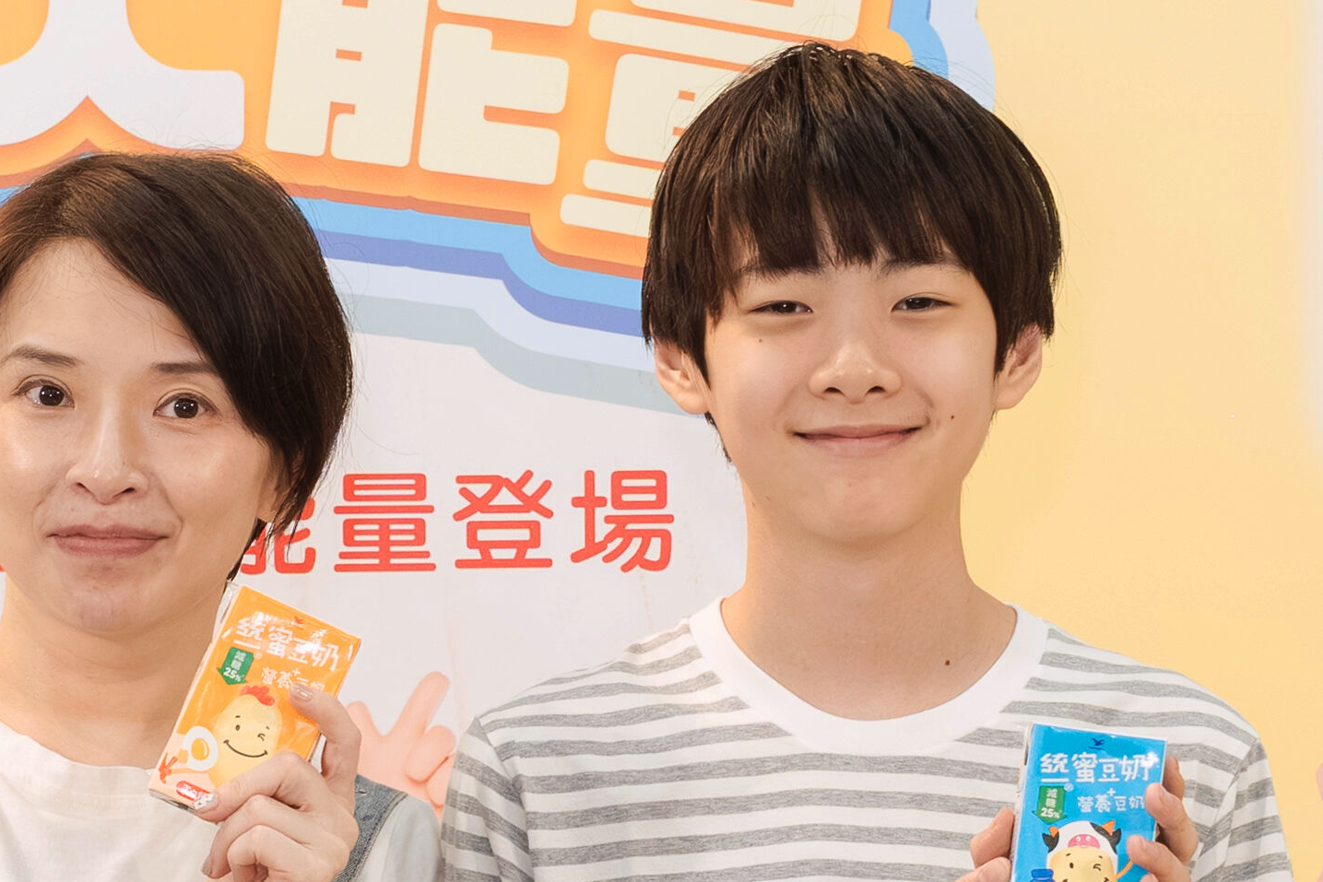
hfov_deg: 9.1
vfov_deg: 6.1
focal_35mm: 225
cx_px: -99
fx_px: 8269
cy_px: 1158
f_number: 5.6
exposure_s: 1/200
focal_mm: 47
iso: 1250
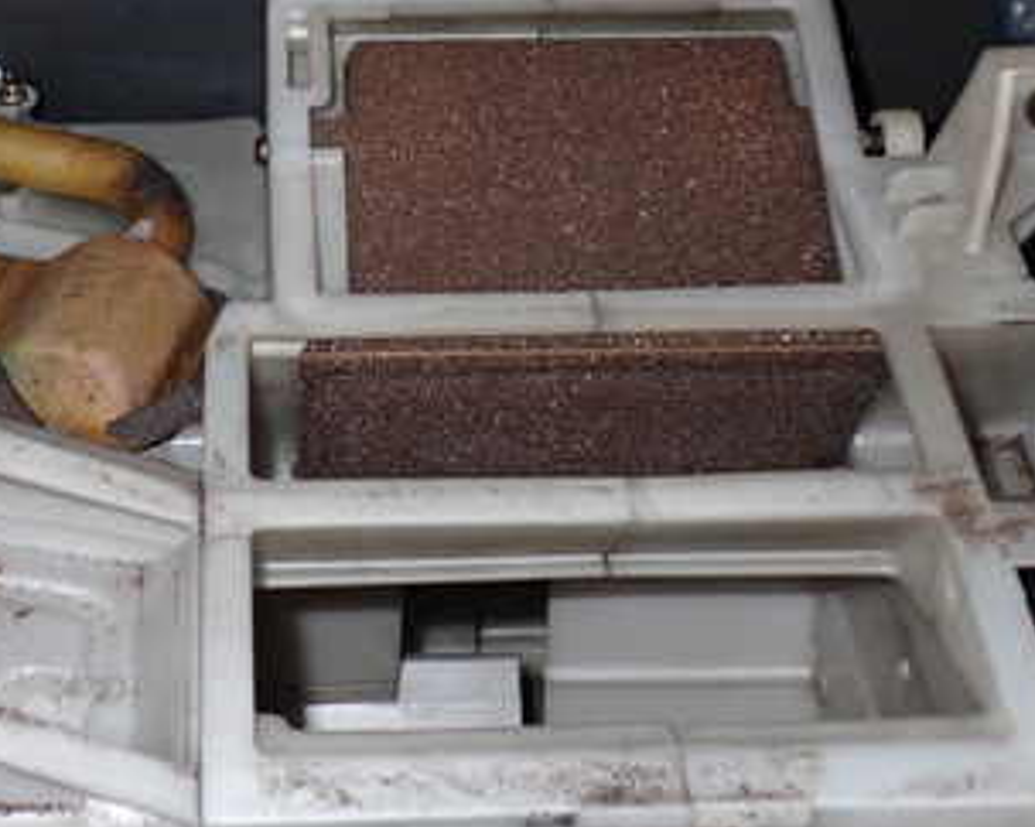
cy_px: 246
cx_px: 294
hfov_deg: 32.1
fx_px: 1776
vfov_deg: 26.0
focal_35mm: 58
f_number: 6.3
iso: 200
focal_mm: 5.4
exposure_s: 1/30
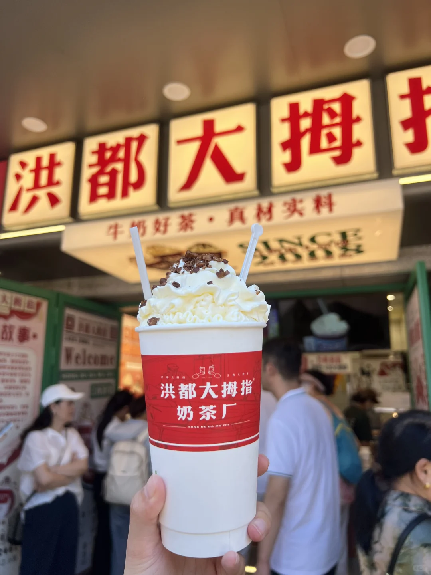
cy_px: 288
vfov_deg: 67.3
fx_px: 432
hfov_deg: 53.1
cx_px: 216
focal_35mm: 26
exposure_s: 1/1058
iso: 50
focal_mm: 5.7
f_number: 1.5
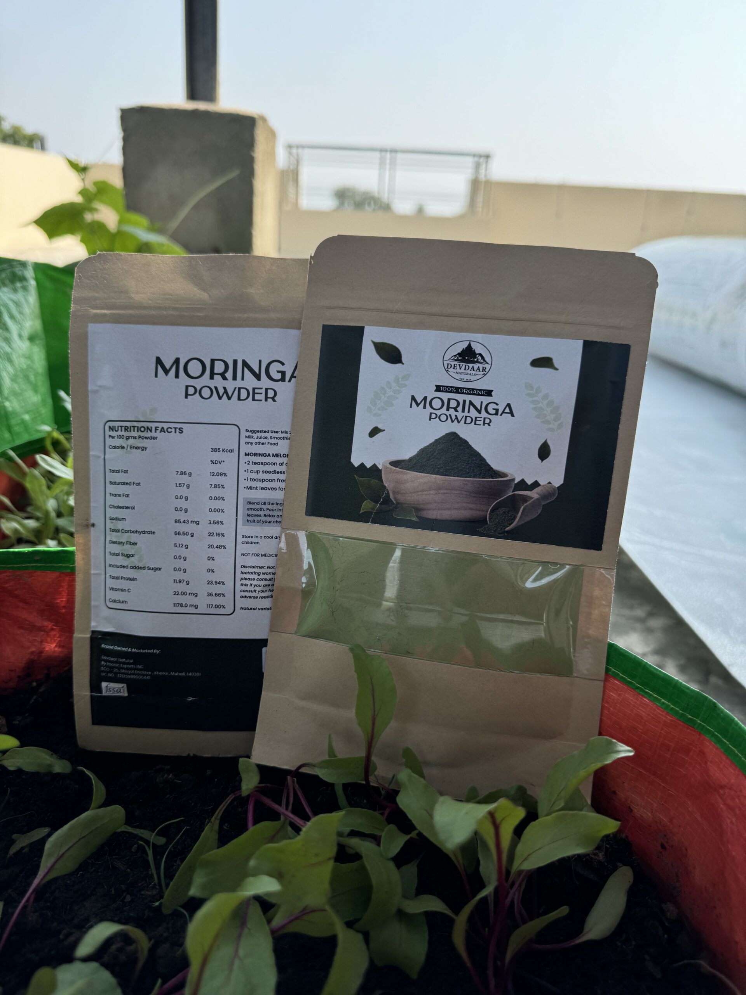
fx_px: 690
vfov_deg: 71.6
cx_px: 373
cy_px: 498
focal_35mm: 24
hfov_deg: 56.8
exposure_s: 1/1597
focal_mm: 6.76
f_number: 1.78
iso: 80
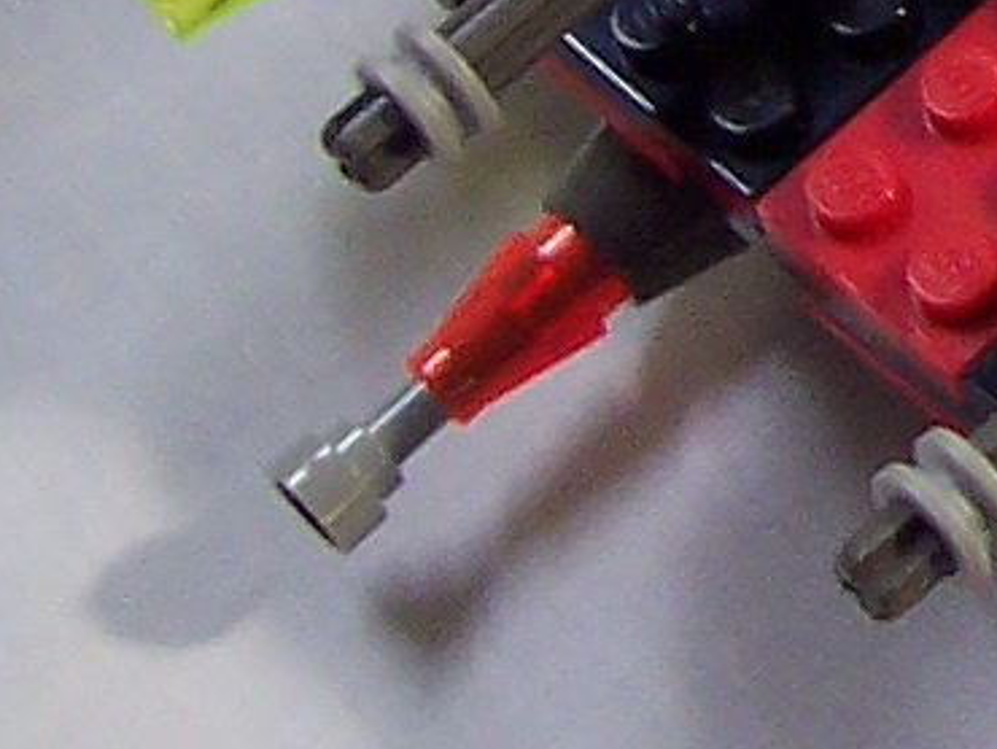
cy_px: -991
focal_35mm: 203
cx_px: 2258
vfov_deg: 6.9
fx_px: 5851
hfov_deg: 8.9
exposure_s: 1/30
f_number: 2.8
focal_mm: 5.6
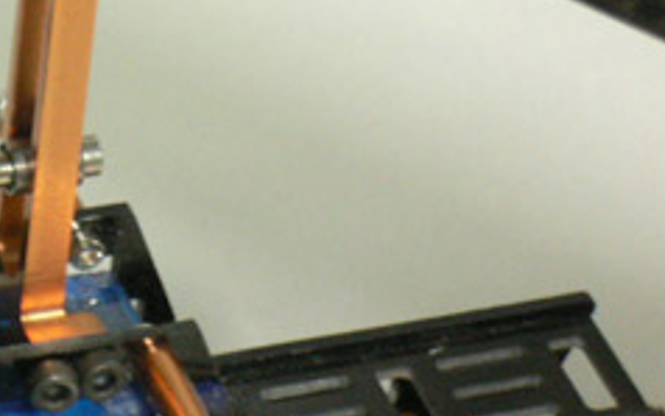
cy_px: -56
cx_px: -193
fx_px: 5421
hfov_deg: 7.0
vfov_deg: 4.4
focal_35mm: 299
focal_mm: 17.4
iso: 200
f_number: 5
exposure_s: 1/8
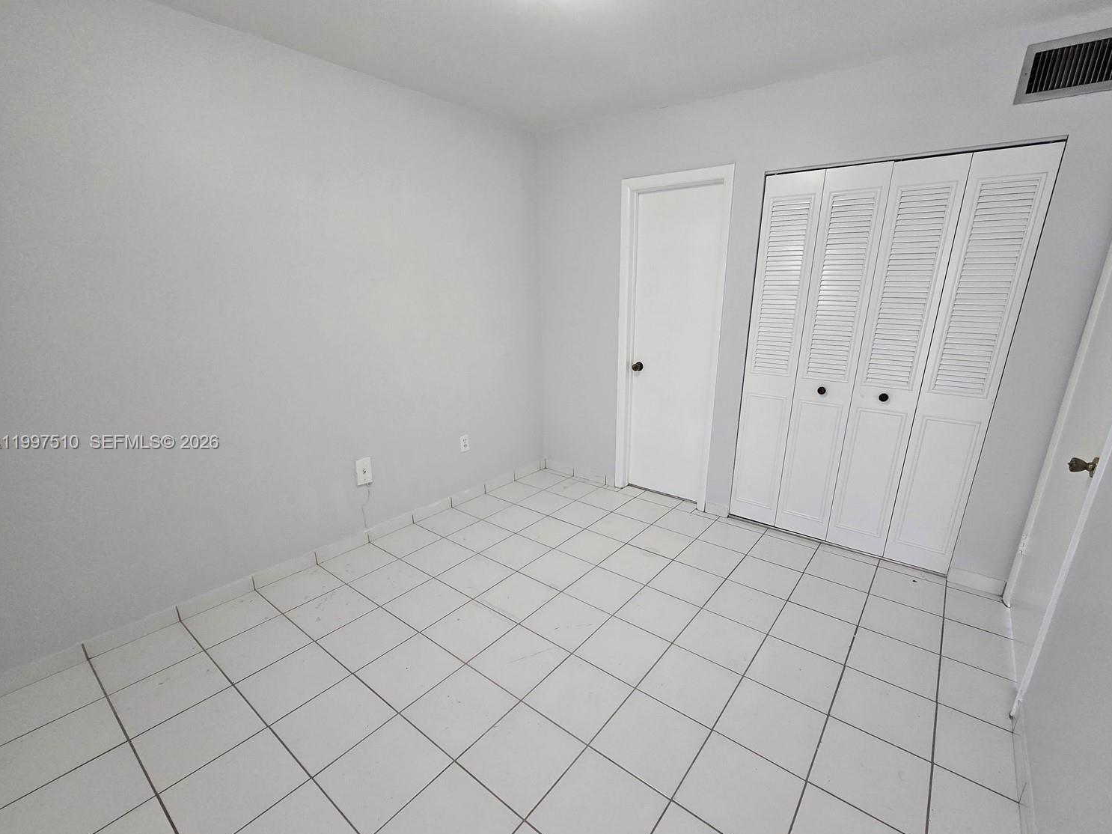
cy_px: 443
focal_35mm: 14
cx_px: 584
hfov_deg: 102.0
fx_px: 450
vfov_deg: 85.6
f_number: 2.2
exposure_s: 1/60
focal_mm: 2.2
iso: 200
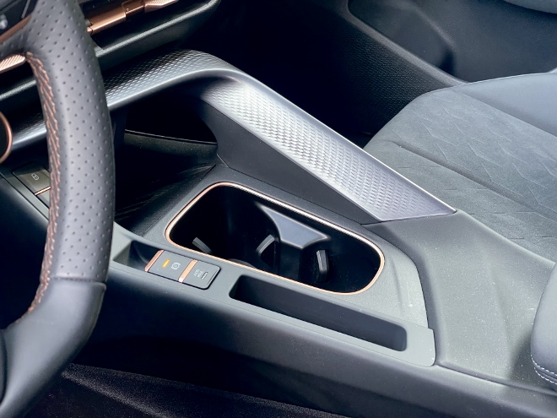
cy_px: 209
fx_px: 837
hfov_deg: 36.8
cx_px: 278
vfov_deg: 28.0
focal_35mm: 52
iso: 320
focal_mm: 6
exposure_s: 1/60
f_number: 2
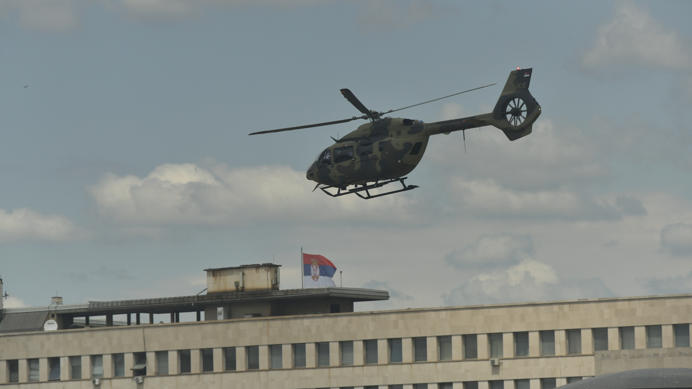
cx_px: 347
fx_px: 3853
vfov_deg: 5.8
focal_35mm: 210
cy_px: 170
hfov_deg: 10.3
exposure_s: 1/8000
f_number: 5
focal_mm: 200
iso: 800
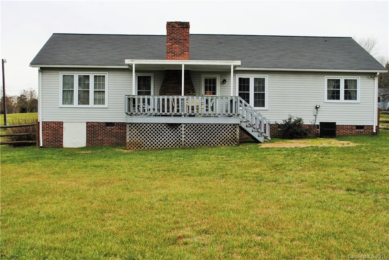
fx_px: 487
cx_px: 194
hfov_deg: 43.6
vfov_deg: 29.9
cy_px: 130
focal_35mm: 45
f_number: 5.6
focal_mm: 30
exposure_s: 1/125
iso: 100
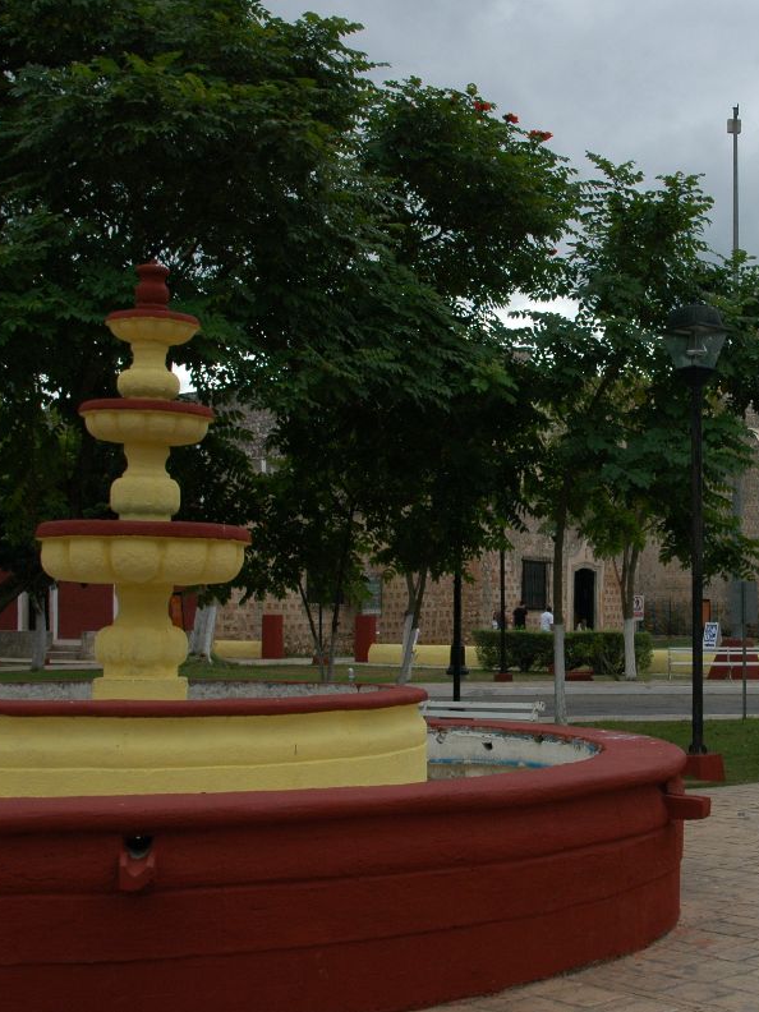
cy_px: 508
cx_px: 584
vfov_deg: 39.7
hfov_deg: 29.7
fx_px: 1403
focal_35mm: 48
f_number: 8
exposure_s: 1/400
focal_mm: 22
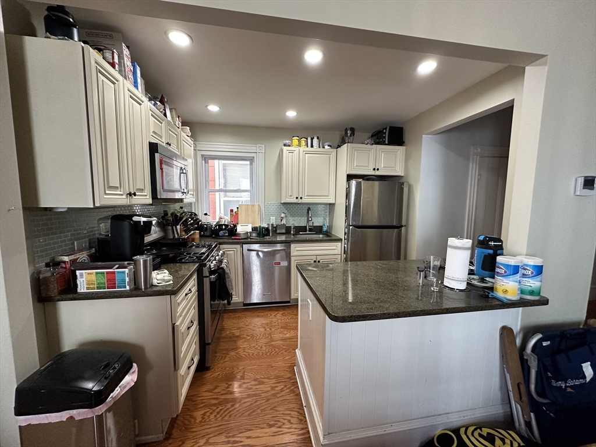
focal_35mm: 14
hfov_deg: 102.1
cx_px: 298
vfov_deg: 85.7
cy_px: 224
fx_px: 241
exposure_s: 1/120
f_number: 2.2
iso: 320
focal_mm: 2.22
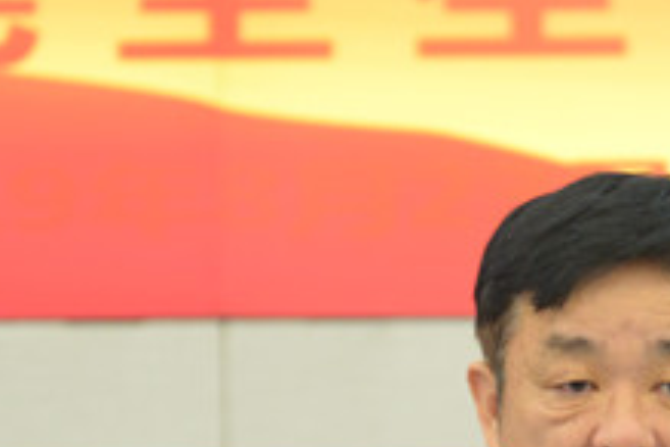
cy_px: 551
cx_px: 612
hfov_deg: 5.9
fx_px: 6532
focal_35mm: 351
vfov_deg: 3.9
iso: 1600
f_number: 4
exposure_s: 1/90
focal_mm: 120
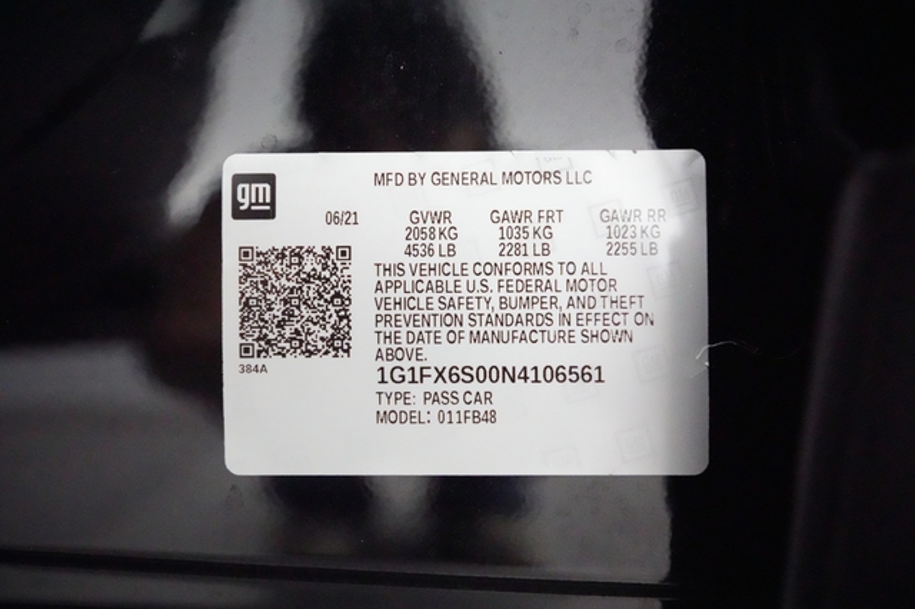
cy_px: 304
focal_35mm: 24
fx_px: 610
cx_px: 458
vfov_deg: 53.1
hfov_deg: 73.8
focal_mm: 24
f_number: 2.8
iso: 51200
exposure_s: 1/640
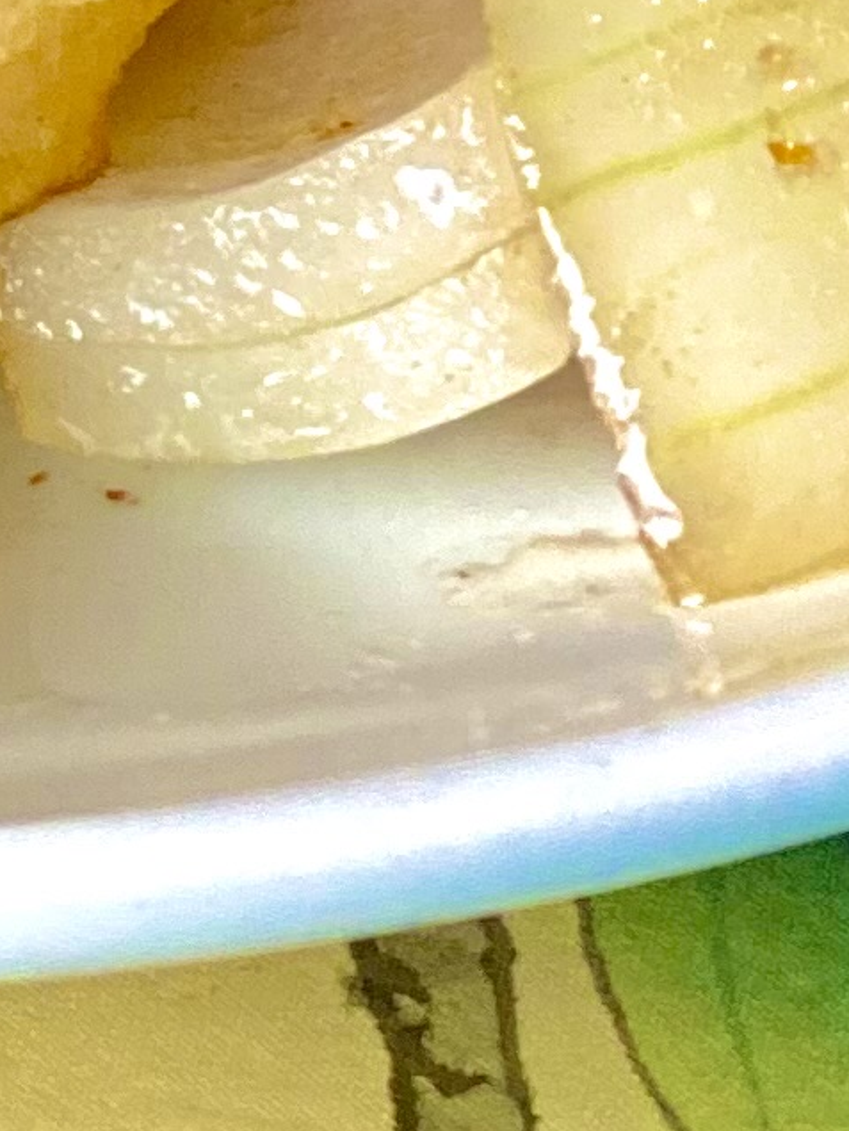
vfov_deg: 5.7
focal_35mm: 330
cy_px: -1959
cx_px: -2
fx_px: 10781
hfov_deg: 4.5
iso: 80
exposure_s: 1/120
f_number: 2
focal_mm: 6
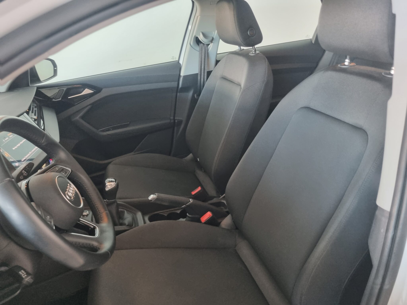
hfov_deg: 67.3
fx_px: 306
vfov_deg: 53.1
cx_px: 204
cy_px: 152
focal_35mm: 26
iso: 500
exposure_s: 1/50
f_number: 1.8
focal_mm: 5.4
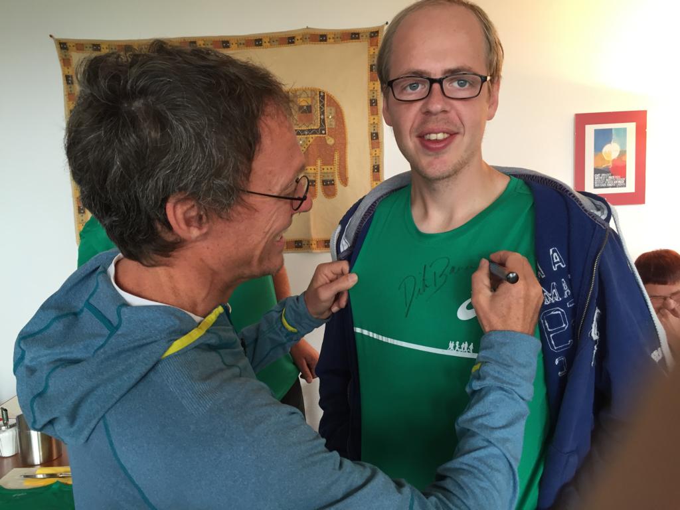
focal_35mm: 29
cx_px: 340
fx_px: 570
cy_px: 255
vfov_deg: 48.2
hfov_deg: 61.7
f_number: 2.2
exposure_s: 1/33
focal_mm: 4.15
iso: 50
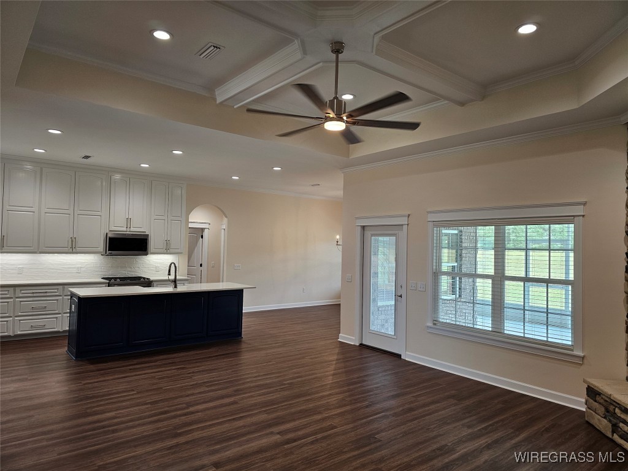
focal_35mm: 23
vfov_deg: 58.9
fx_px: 417
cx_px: 314
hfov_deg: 73.9
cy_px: 236
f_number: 1.7
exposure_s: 1/120
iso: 100
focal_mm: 6.3
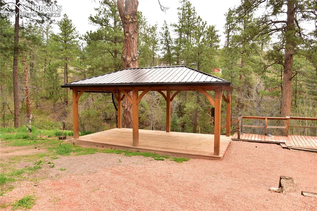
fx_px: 211
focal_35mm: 24
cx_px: 158
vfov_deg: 53.1
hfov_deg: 73.8
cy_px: 106
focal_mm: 24
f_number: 8
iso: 400
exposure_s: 1/160
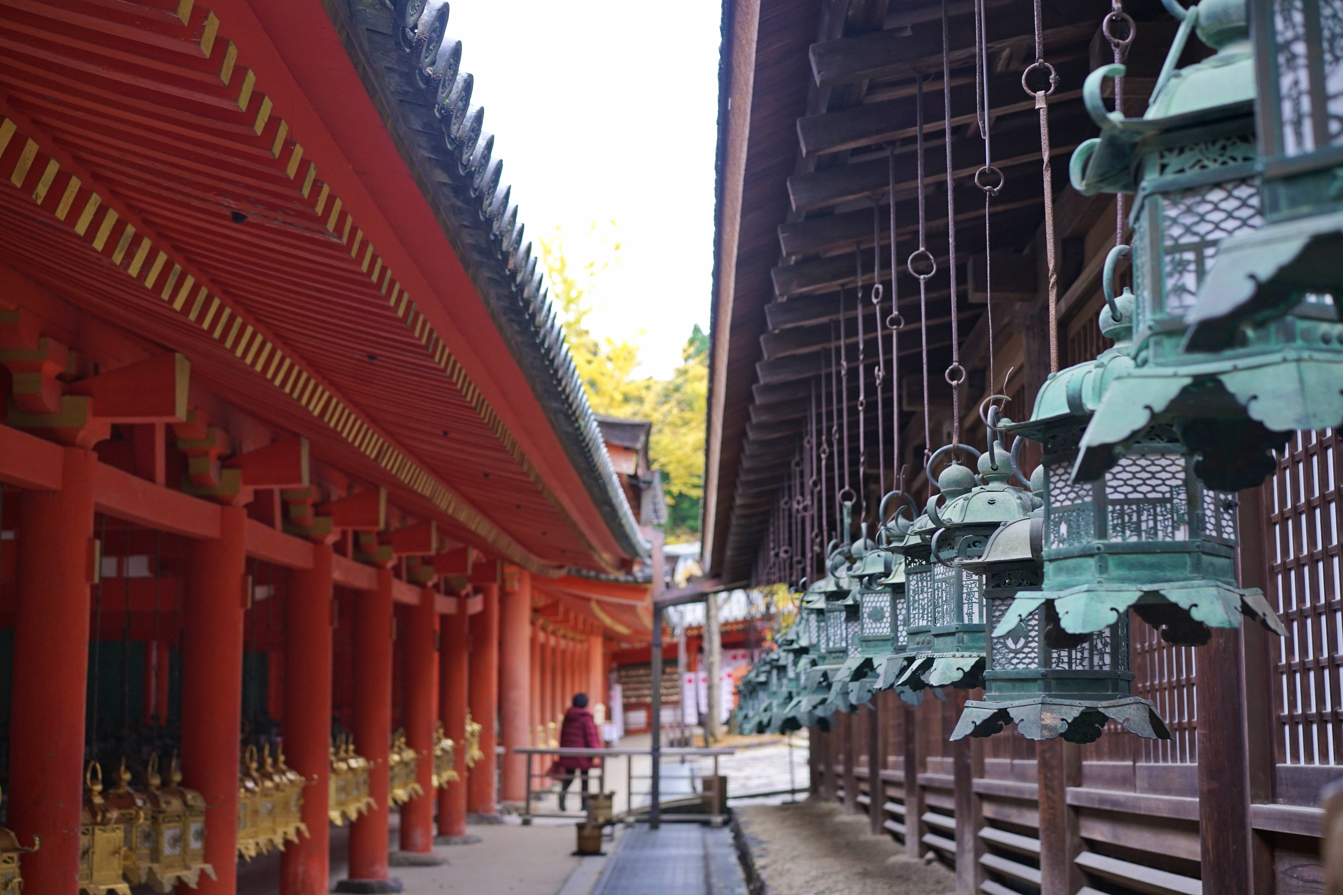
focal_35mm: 55
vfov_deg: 24.6
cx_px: 672
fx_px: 2052
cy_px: 448
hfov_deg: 36.2
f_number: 4.5
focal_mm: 55
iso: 500
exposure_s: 1/80
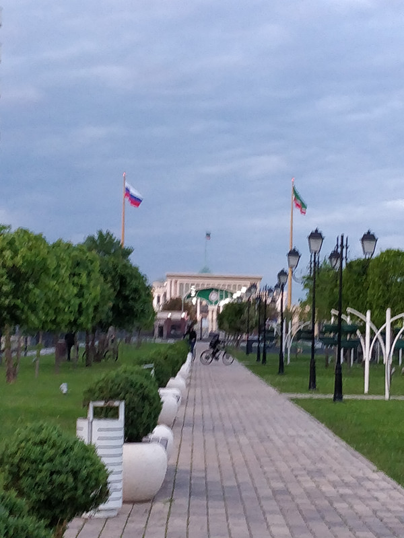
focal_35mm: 24
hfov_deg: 56.8
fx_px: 373
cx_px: 202
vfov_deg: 71.6
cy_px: 269
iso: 400
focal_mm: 4.1
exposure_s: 1/50
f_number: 1.7
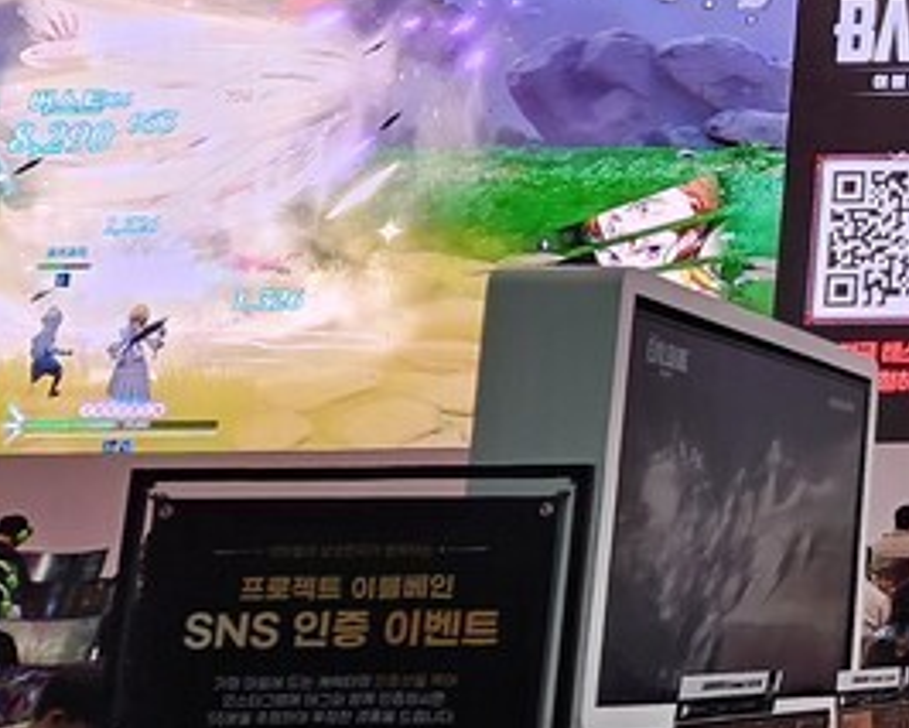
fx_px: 2180
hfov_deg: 19.2
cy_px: 167
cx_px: 1524
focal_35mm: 81
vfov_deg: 18.8
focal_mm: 5.4
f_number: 1.8
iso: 32
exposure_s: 1/120
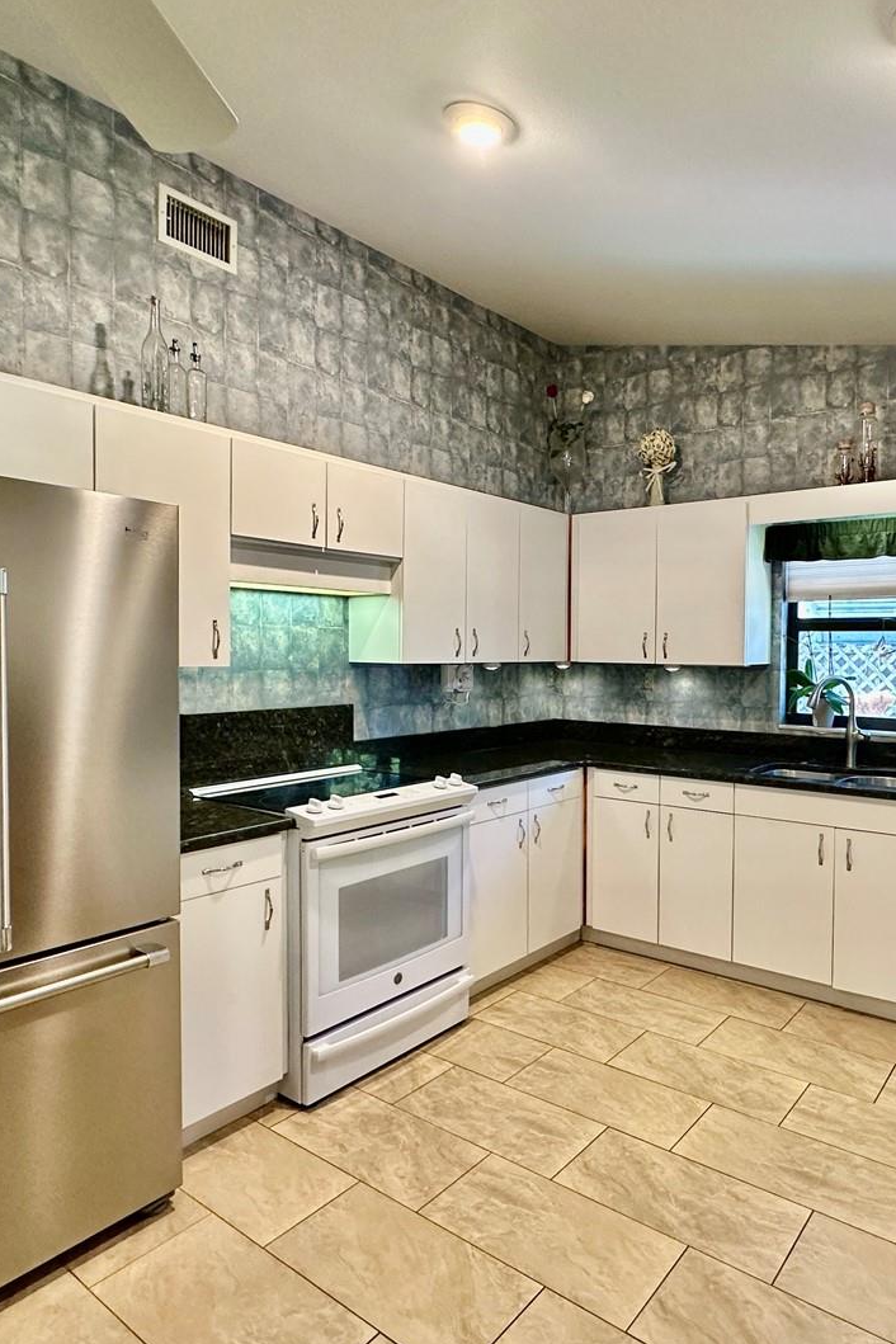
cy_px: 676
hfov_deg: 56.7
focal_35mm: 22
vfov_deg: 78.6
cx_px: 542
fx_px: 821
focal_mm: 2.22
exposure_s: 1/60
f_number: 2.2
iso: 250
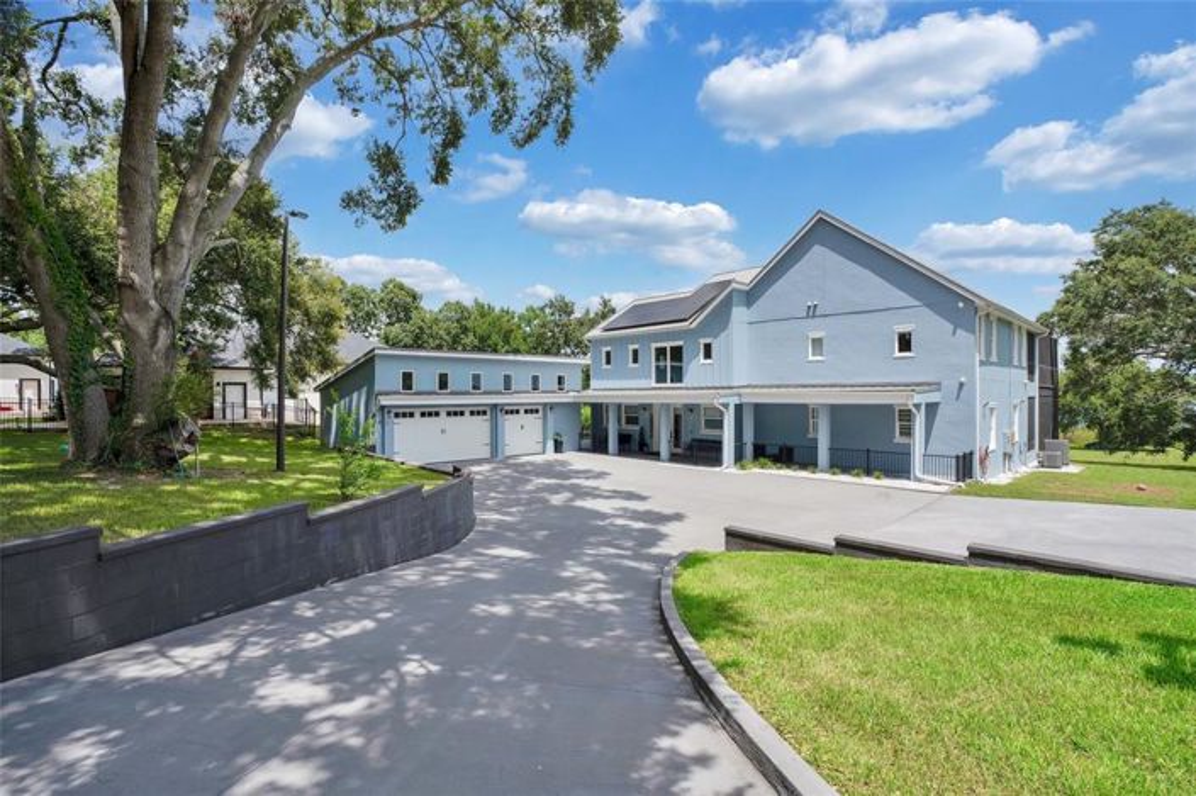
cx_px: 598
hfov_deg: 96.8
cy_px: 398
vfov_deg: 73.7
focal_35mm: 16
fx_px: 531
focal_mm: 16
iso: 100
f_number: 10
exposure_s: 1/160
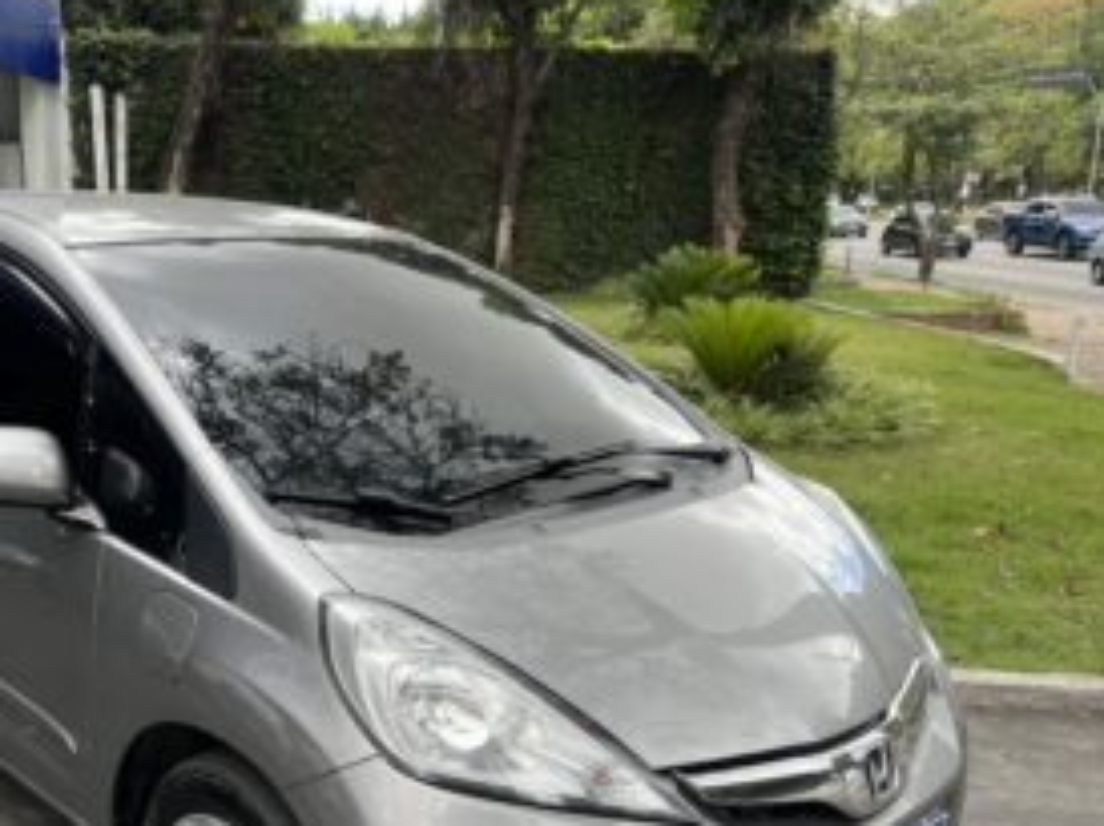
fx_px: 1211
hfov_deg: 47.8
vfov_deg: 37.3
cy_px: 552
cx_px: 322
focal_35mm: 38
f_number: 1.5
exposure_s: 1/621
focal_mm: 5.7
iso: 50
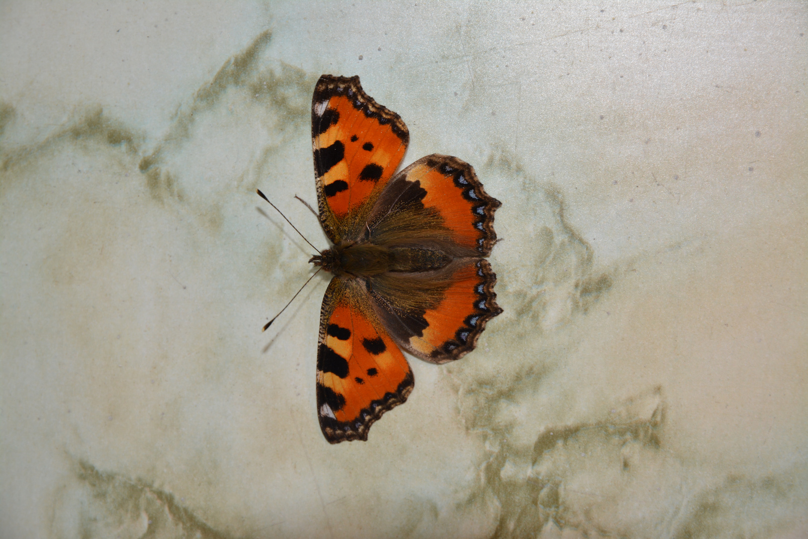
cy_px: 270
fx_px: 2424
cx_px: 404
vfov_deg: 12.7
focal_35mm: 108
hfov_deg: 18.9
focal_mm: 72
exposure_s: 1/30
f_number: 5.6
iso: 200
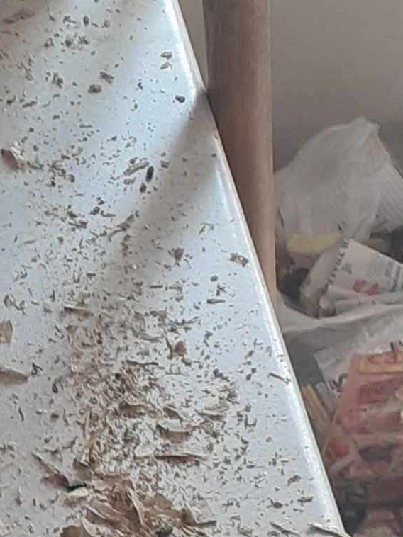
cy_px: 113
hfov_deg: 12.6
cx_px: -112
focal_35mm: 114
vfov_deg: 17.1
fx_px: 1771
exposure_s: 1/50
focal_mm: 3.6
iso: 50
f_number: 1.9
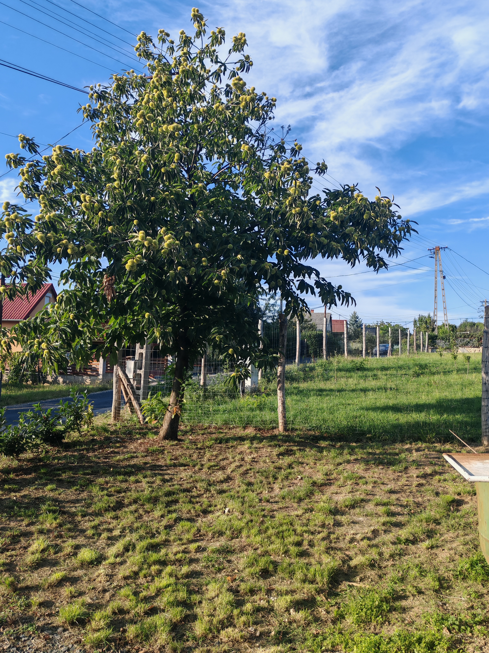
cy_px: 326
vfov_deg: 60.0
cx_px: 244
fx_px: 565
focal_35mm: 30
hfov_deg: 46.8
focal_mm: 5.52
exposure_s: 1/950
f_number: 1.95
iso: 50
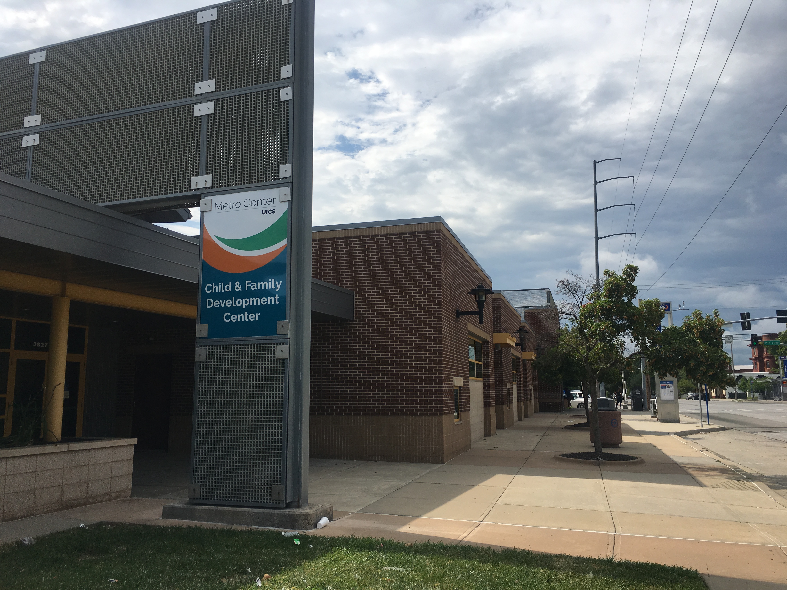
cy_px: 295
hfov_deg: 61.7
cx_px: 394
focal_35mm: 29
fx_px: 659
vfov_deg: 48.2
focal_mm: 4.15
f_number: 2.2
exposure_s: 1/2849
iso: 25
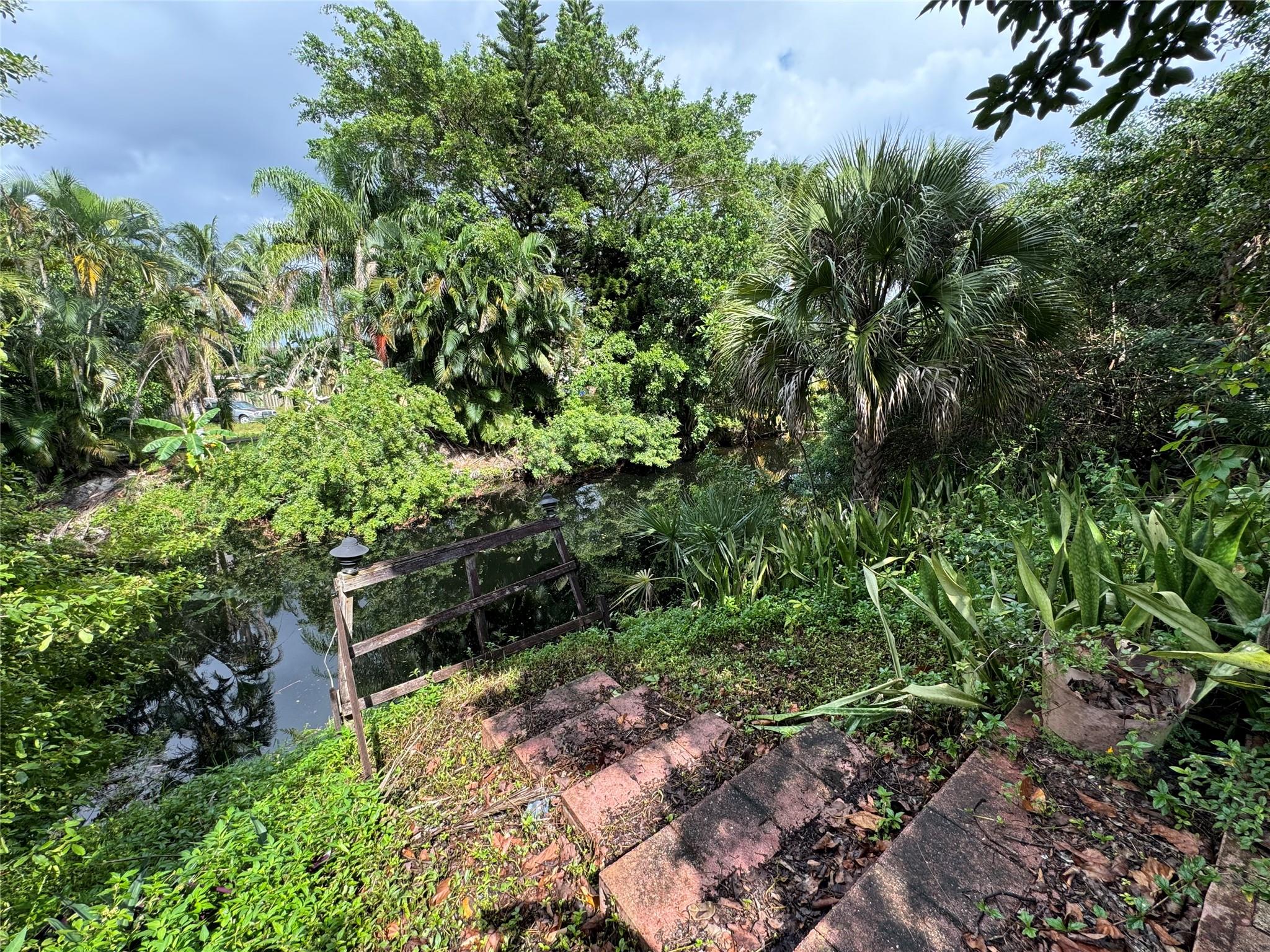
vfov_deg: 85.7
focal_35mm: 14
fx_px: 514
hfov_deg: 102.1
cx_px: 635
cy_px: 476
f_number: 2.2
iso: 40
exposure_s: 1/298
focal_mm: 2.22
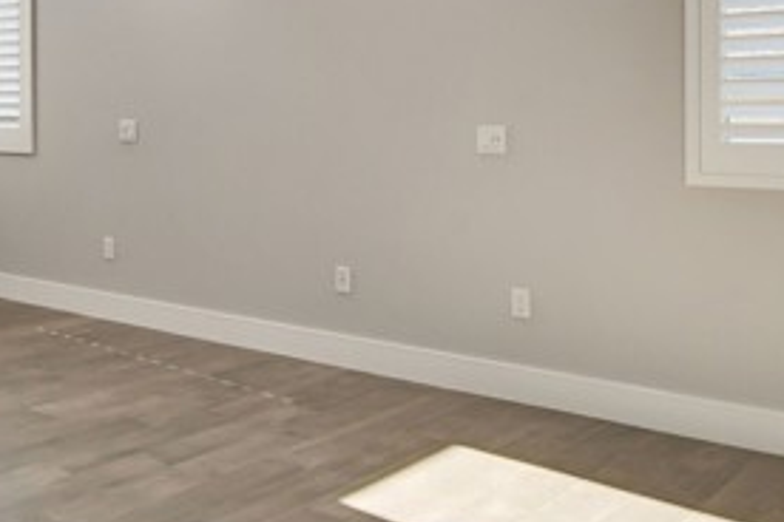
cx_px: 43
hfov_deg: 40.3
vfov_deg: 29.9
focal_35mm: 44
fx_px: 958
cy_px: 115
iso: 1250
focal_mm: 13
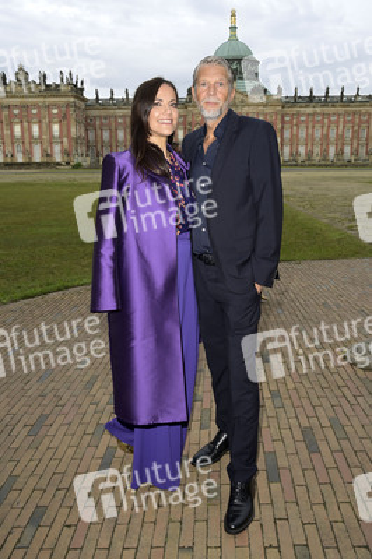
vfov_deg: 62.0
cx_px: 186
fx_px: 466
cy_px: 280
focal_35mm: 30
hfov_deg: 43.5
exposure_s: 1/200
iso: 500
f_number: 9
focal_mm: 30
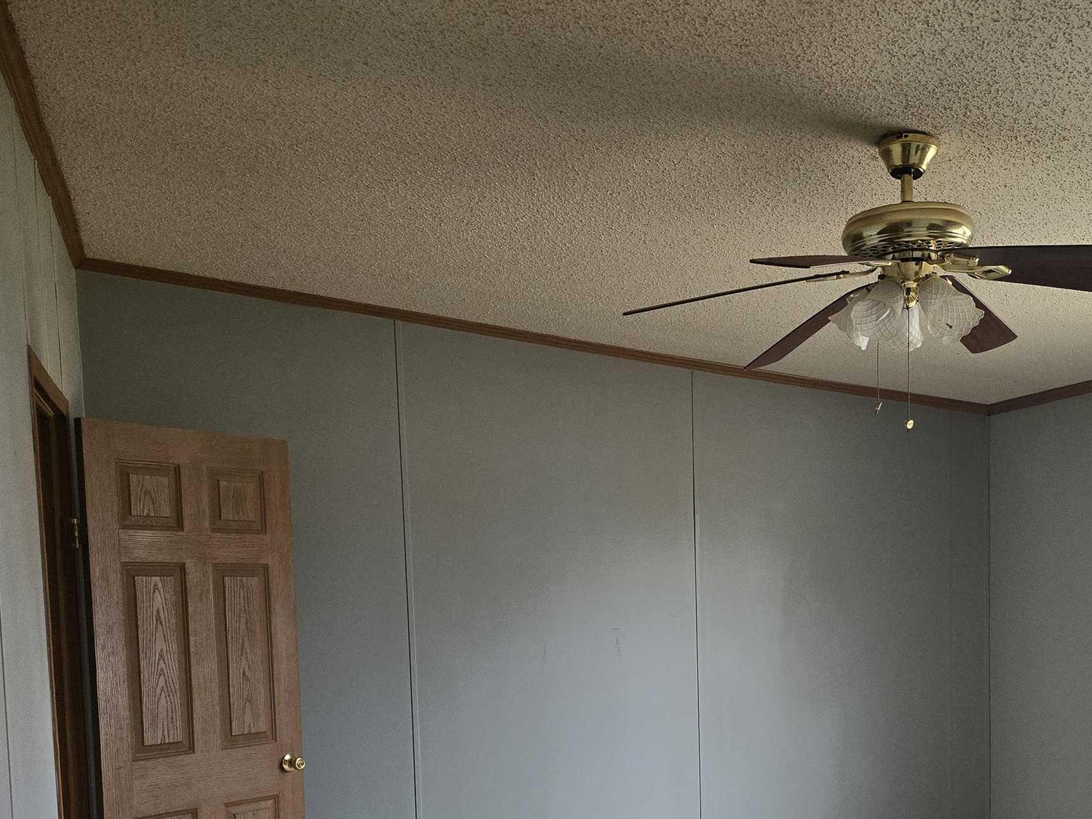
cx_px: 660
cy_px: 716
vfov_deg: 33.5
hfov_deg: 45.5
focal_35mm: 41
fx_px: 1293
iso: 160
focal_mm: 6.3
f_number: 1.7
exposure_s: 1/180
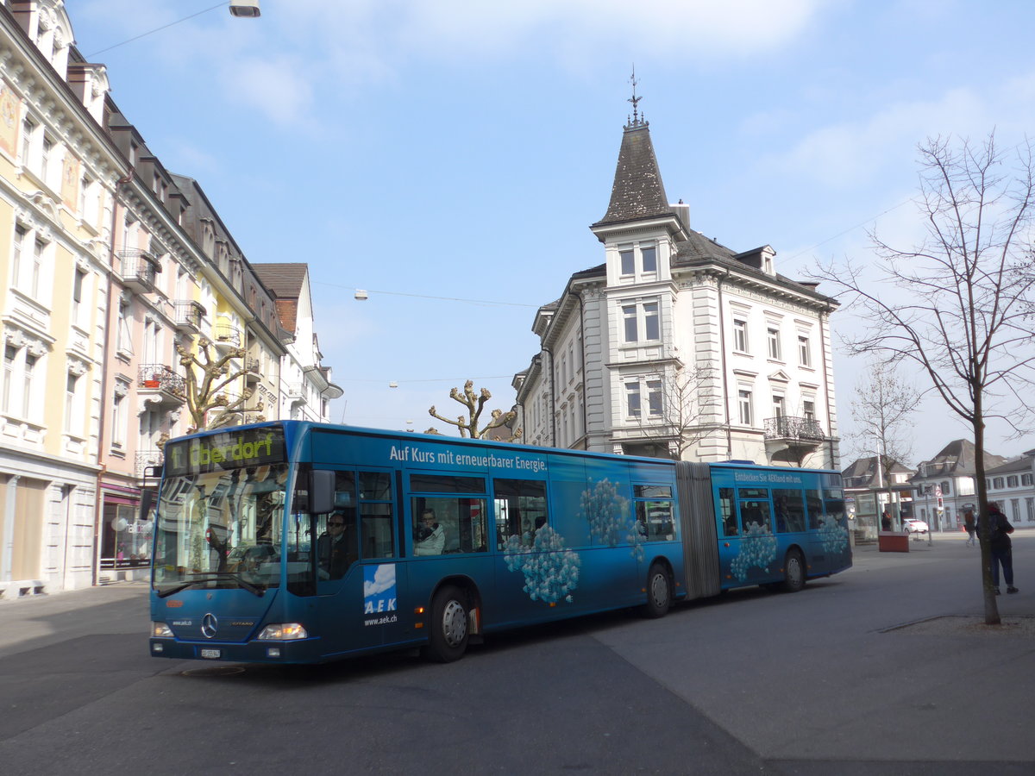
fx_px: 897
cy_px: 388
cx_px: 518
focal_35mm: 30
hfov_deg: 60.0
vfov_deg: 46.8
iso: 80
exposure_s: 1/2000
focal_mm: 6.5
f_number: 2.1
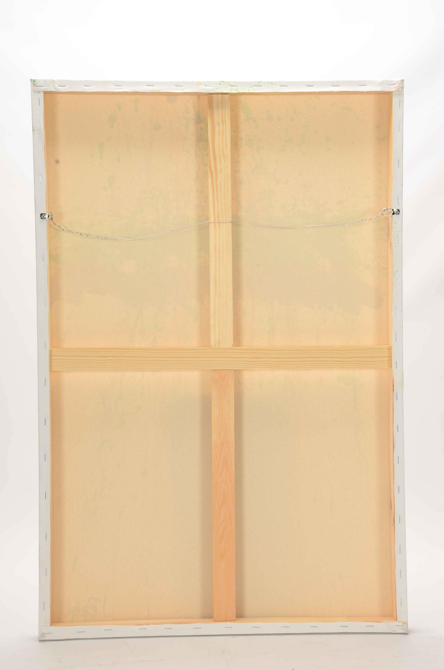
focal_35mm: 78
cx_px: 222
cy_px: 335
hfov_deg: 17.4
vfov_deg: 26.0
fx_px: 1449
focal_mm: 52
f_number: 16
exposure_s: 1/160
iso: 200
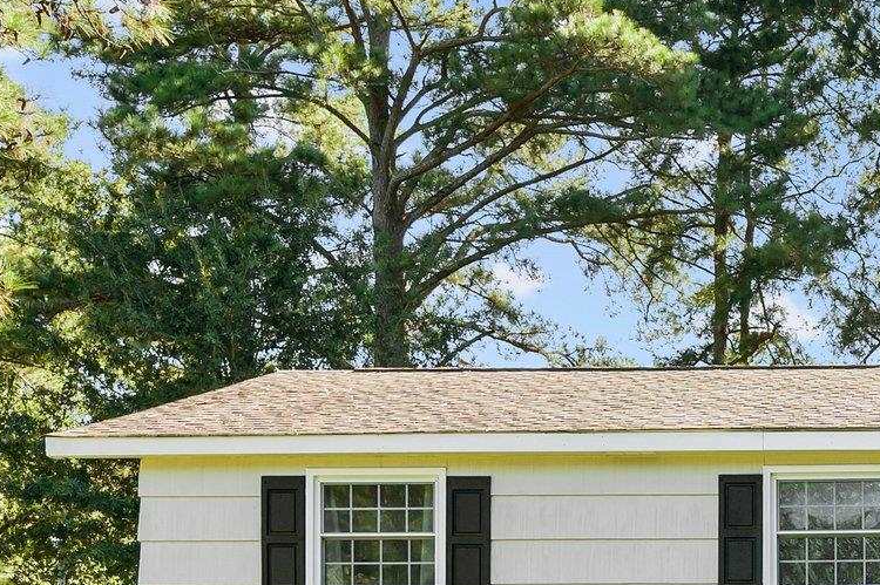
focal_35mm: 71
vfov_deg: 18.0
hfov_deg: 26.1
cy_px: 737
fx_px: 1734
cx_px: 984
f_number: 7.1
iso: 400
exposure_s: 1/200
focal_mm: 26
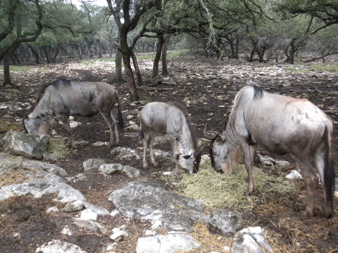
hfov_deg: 50.1
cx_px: 169
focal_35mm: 37
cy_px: 126
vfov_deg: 38.7
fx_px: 361
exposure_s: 1/304
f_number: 3.5
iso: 400
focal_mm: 6.6
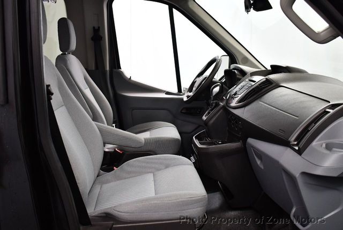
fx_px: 344
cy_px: 115
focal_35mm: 36
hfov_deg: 53.1
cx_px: 172
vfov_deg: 37.0
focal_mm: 18
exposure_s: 1/125
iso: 1250
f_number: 3.5
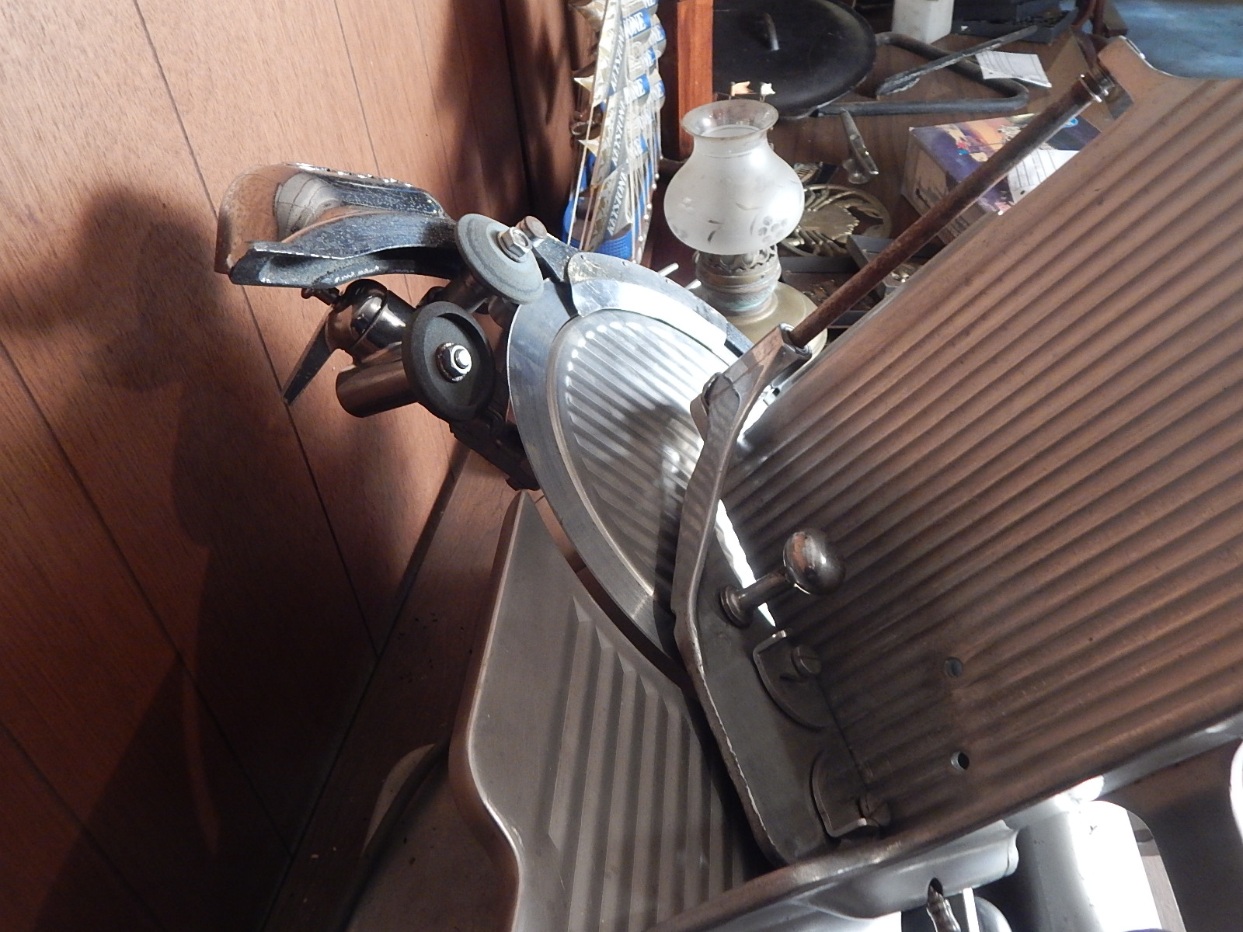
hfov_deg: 63.4
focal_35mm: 28
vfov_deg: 49.7
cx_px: 622
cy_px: 466
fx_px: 1005
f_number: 3.2
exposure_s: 1/20
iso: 400
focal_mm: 5.1
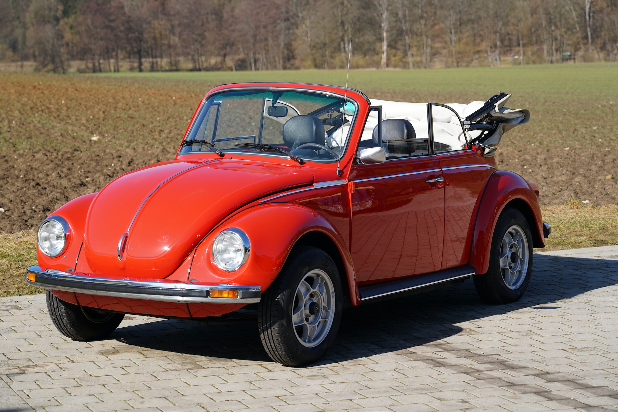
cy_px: 206
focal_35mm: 105
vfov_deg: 13.0
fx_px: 1802
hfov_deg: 19.5
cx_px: 309
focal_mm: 105
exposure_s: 1/320
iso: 100
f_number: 5.6
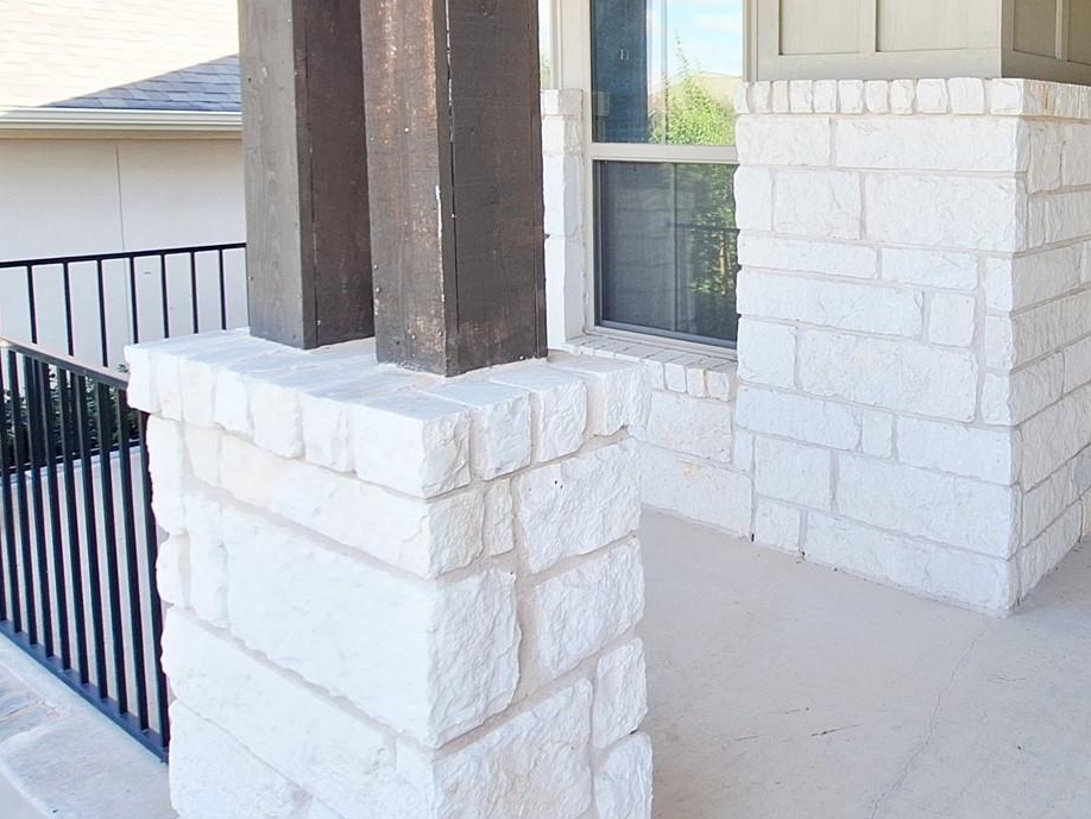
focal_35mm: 29
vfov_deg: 46.8
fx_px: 914
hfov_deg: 55.7
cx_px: 921
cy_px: 221
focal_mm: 1.74
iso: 40
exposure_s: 1/217
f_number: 2.2
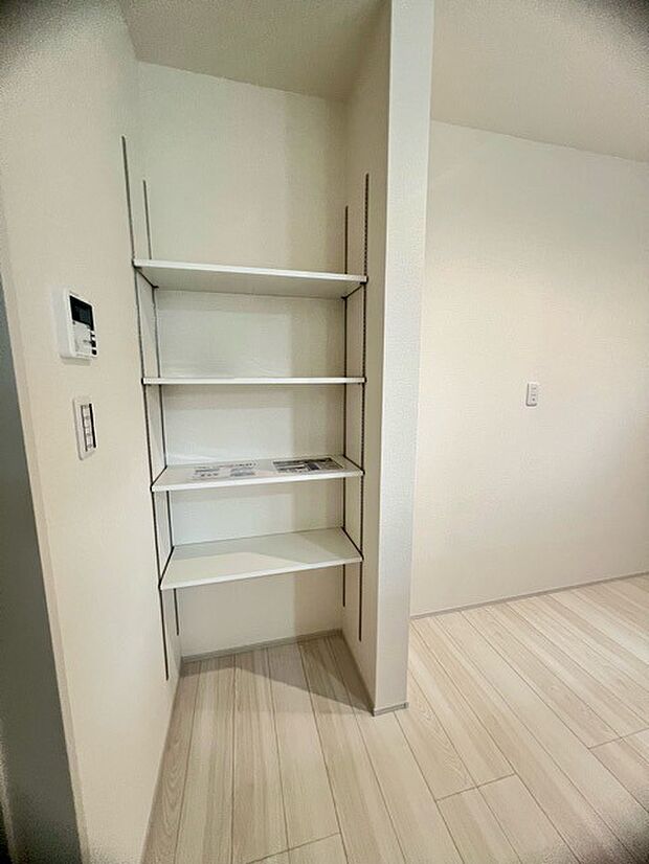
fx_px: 325
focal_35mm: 13
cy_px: 432
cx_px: 324
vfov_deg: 106.2
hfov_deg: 89.9
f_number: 1.8
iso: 250
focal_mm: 1.57
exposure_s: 1/60
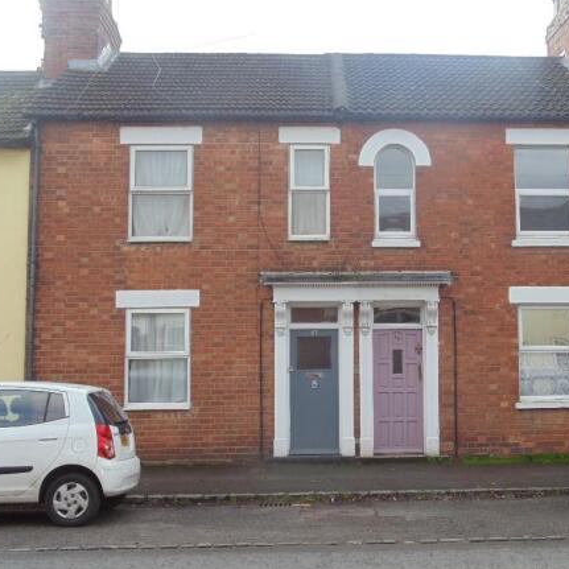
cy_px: 282
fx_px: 911
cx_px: 368
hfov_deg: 34.4
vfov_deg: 34.7
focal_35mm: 49
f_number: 3.6
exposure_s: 1/160
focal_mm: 7.4
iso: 80
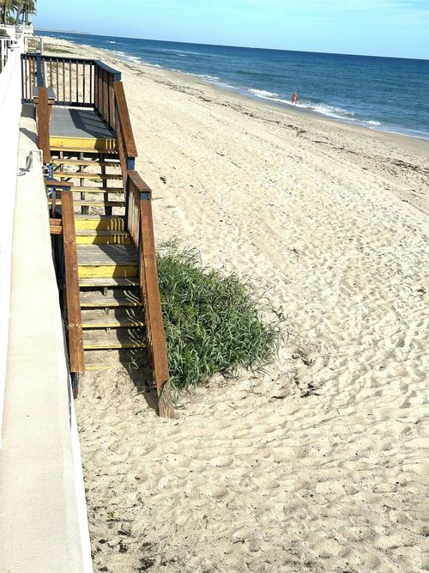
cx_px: 214
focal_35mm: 48
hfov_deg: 30.3
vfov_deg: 39.7
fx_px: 793
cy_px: 286
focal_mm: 6.86
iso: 64
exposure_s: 1/8197
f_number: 1.78
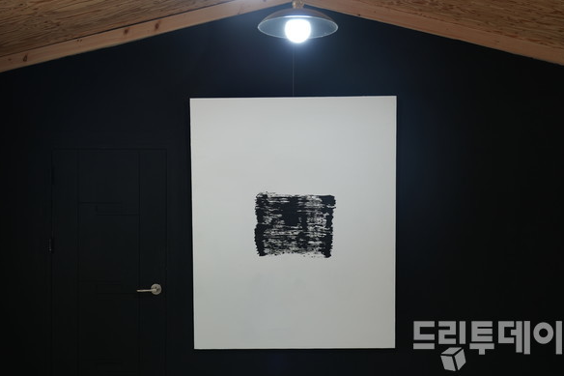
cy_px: 192
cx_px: 287
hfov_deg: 51.9
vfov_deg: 35.9
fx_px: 579
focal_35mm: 37
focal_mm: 36
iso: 640
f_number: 4
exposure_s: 1/40
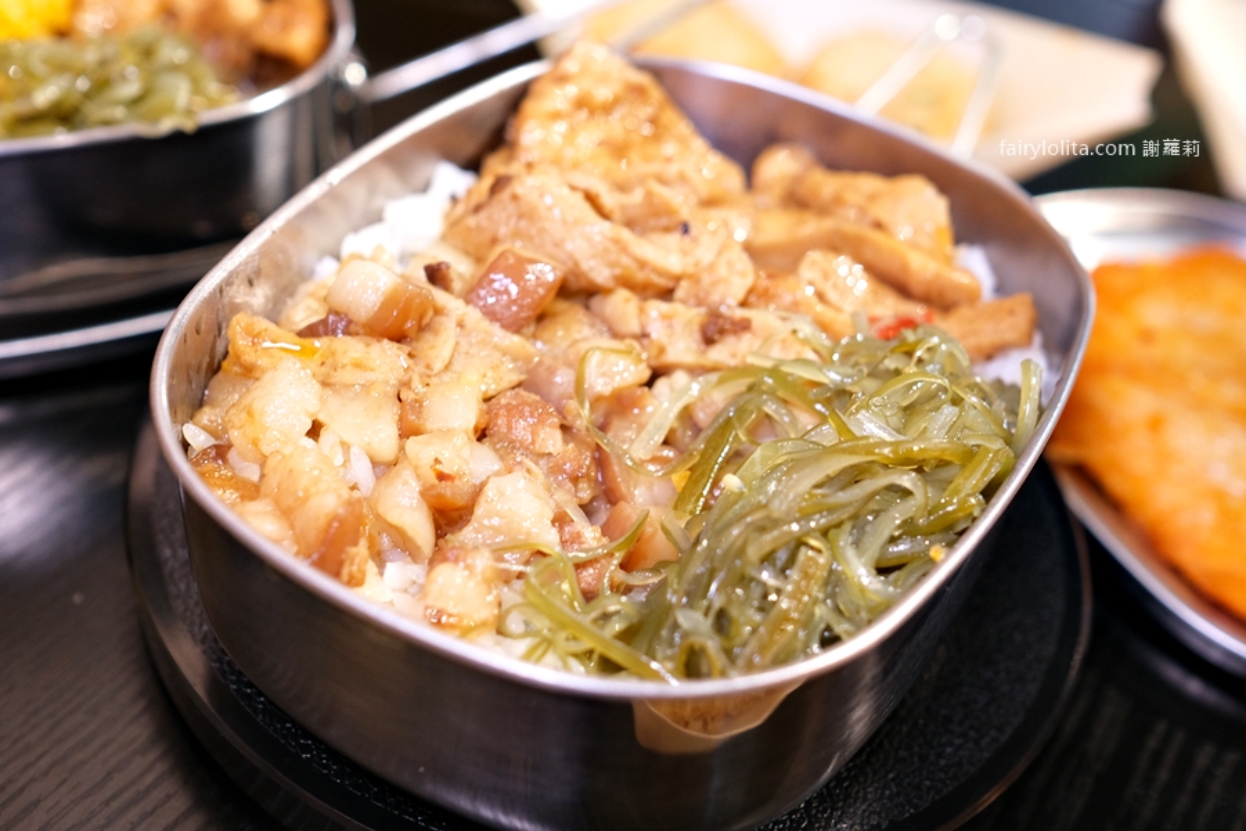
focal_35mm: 35
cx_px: 623
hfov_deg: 54.4
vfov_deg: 37.9
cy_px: 416
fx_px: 1211
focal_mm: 23
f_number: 3.2
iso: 800
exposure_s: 1/38
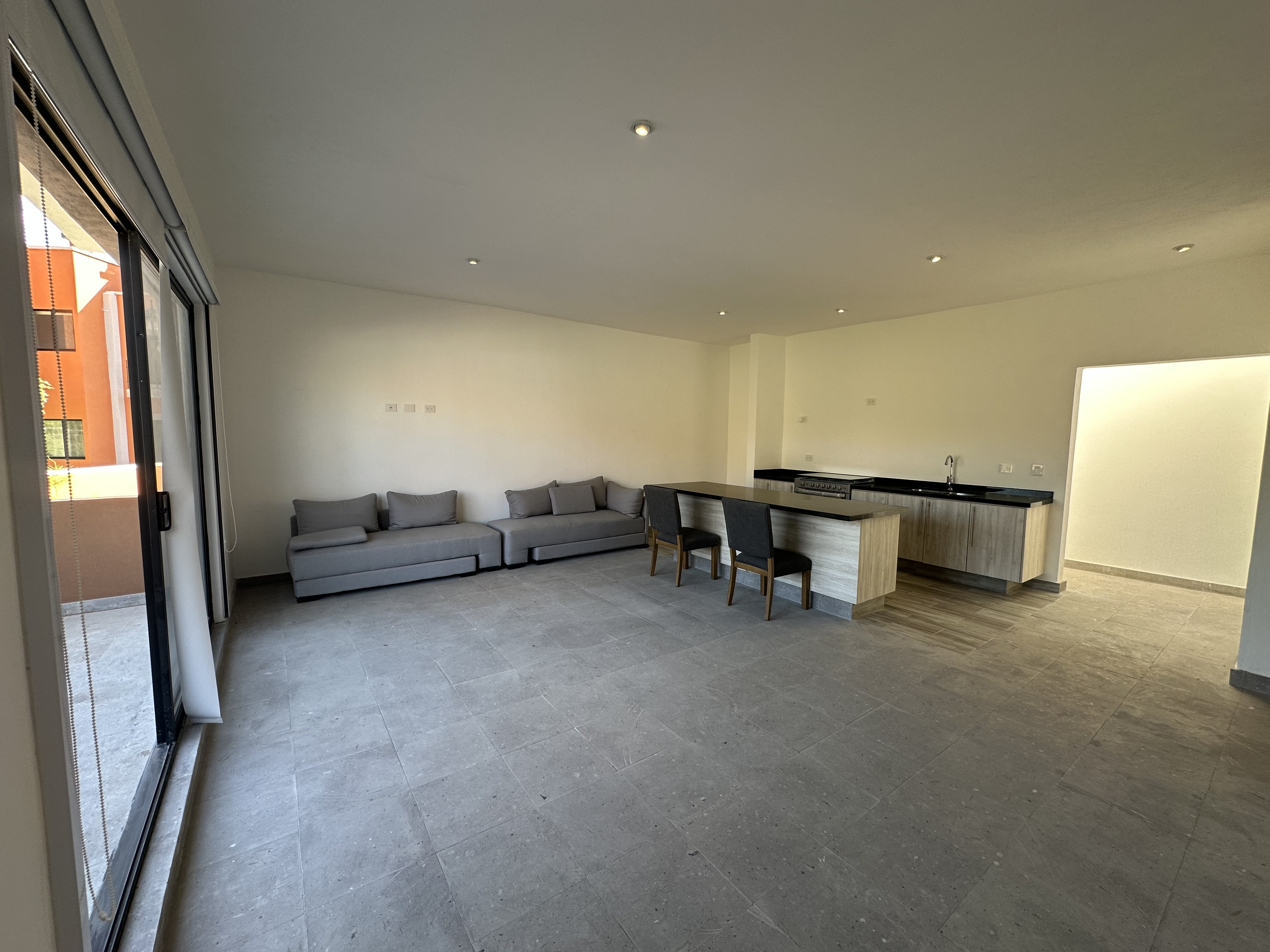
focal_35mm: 14
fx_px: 514
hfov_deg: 102.1
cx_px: 635
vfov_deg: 85.7
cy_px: 476
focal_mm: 2.22
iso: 64
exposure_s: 1/99
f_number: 2.2
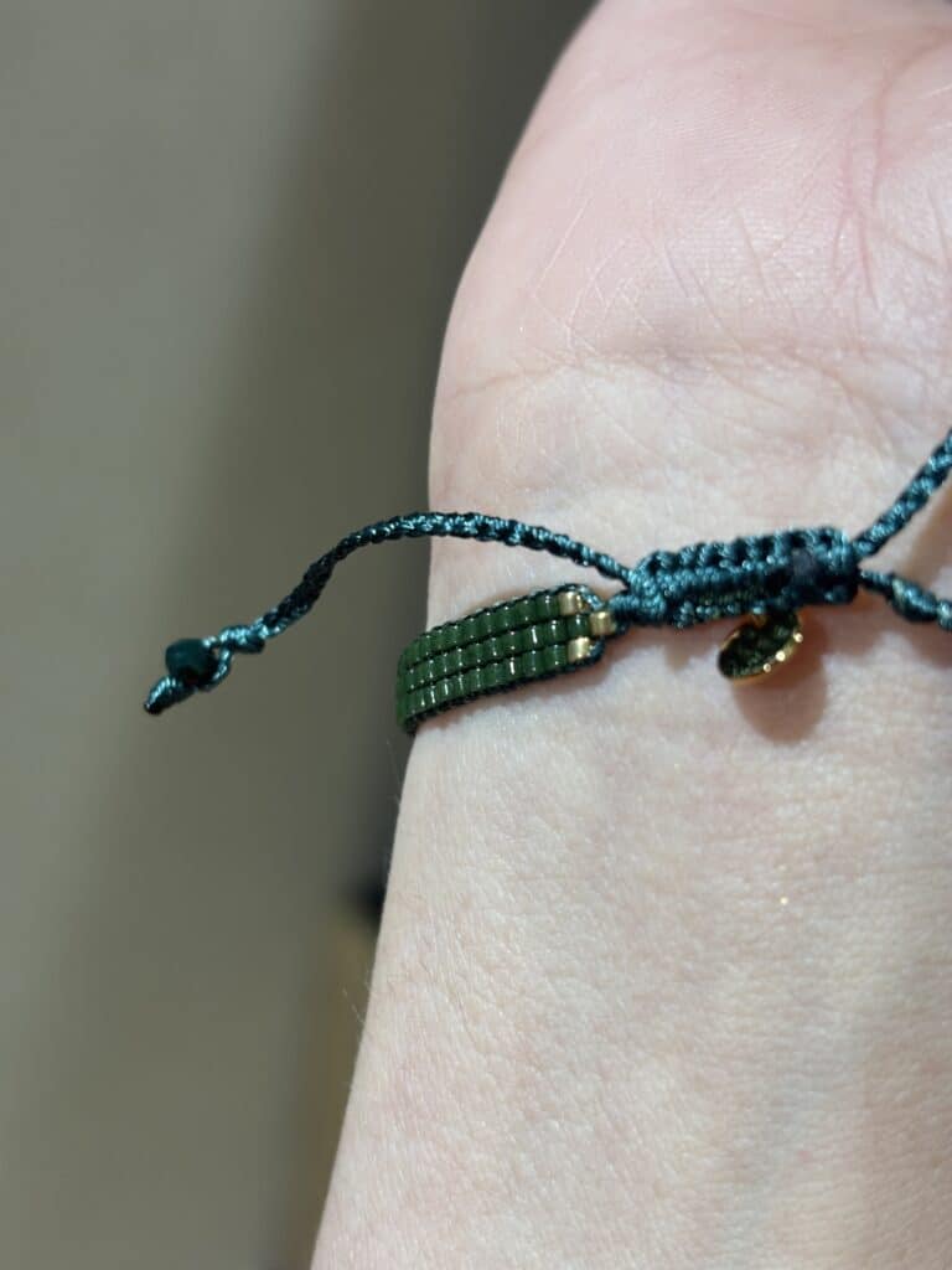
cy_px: 635
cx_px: 476
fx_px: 1907
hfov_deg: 28.0
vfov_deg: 36.8
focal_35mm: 52
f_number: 1.6
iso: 40
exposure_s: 1/100
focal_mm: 5.96
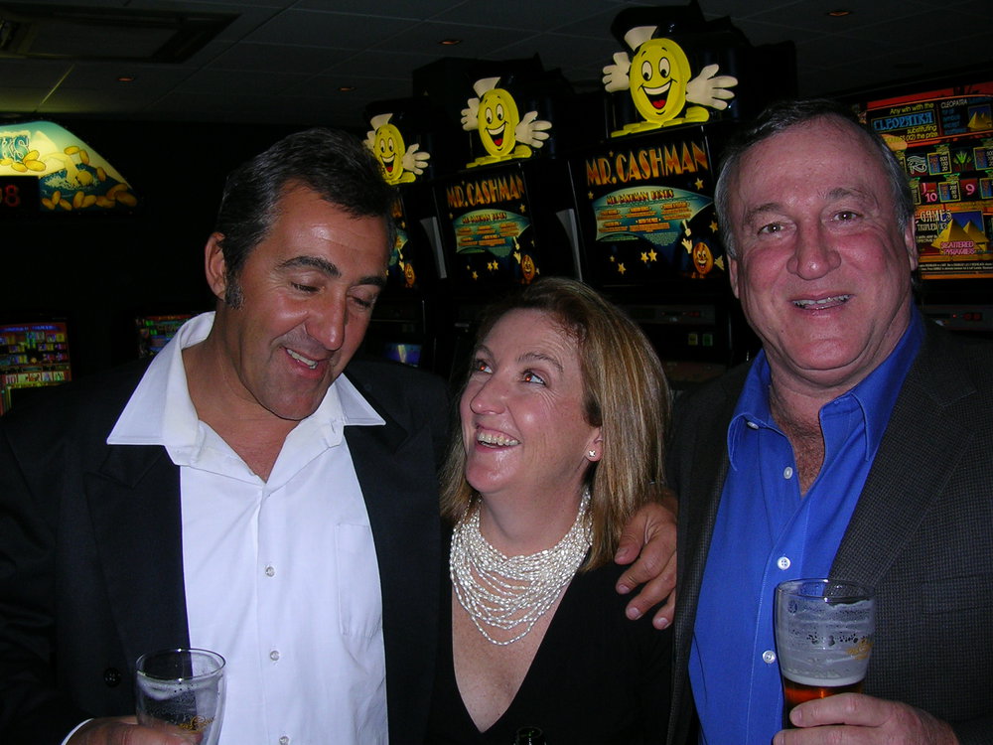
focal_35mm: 38
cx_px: 496
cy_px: 372
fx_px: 1090
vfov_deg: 37.7
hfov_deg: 49.0
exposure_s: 1/60.1
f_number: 2.8
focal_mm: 5.8
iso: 50
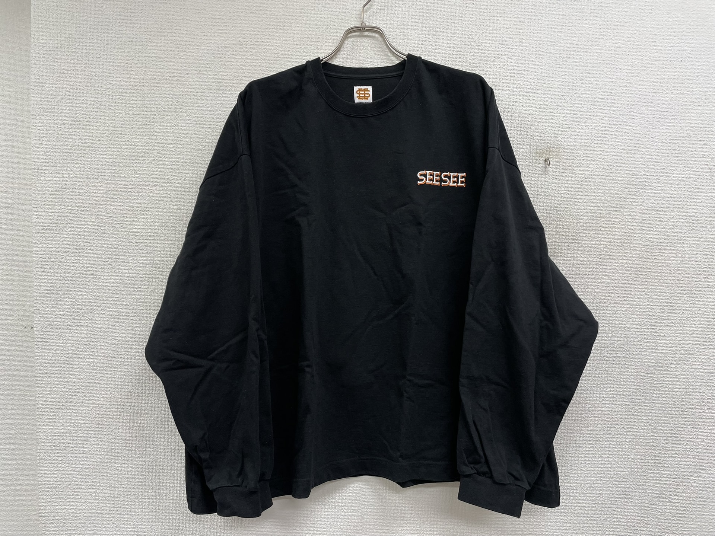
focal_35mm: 26
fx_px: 537
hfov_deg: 67.3
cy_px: 268
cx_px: 358
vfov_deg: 53.1
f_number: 1.6
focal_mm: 4.2
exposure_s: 1/115
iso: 100
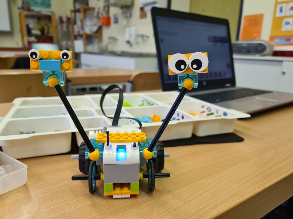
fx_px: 220
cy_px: 110
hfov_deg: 67.3
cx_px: 146
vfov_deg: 53.1
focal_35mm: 26
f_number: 1.8
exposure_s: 1/50
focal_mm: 5.4
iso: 125
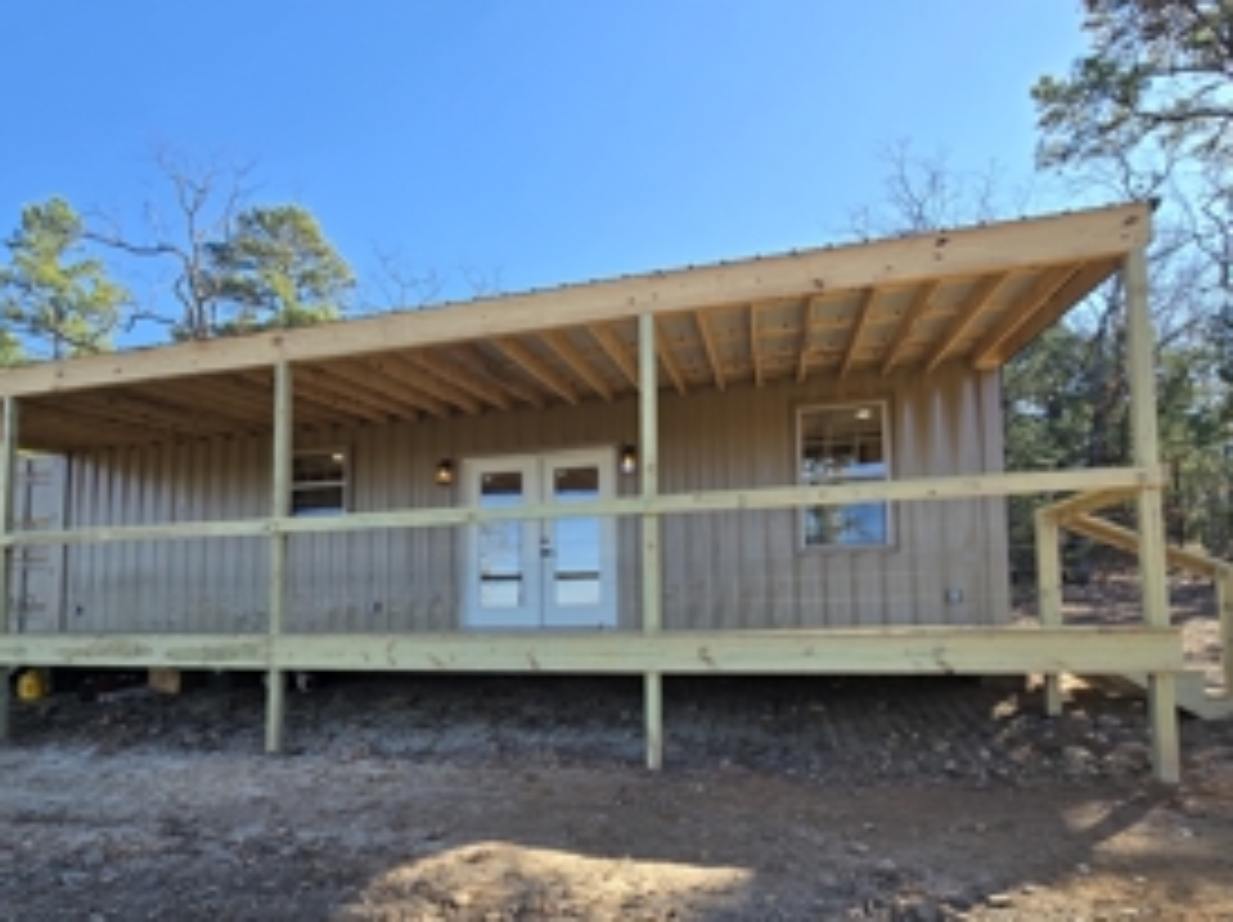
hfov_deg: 84.4
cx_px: 544
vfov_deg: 67.5
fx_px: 676
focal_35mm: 19
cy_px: 580
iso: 50
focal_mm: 2.2
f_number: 2.2
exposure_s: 1/859
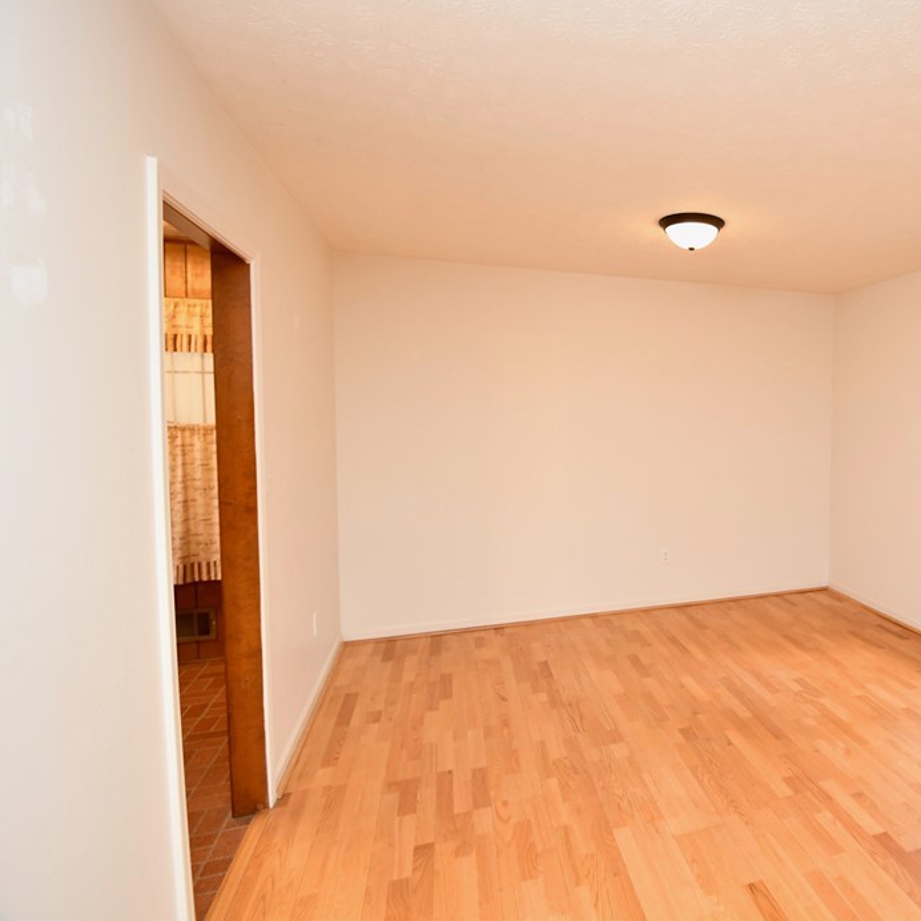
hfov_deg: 68.9
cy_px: 442
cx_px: 712
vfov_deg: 74.8
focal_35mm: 20
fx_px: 602
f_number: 4
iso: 1100
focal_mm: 10
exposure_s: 1/60
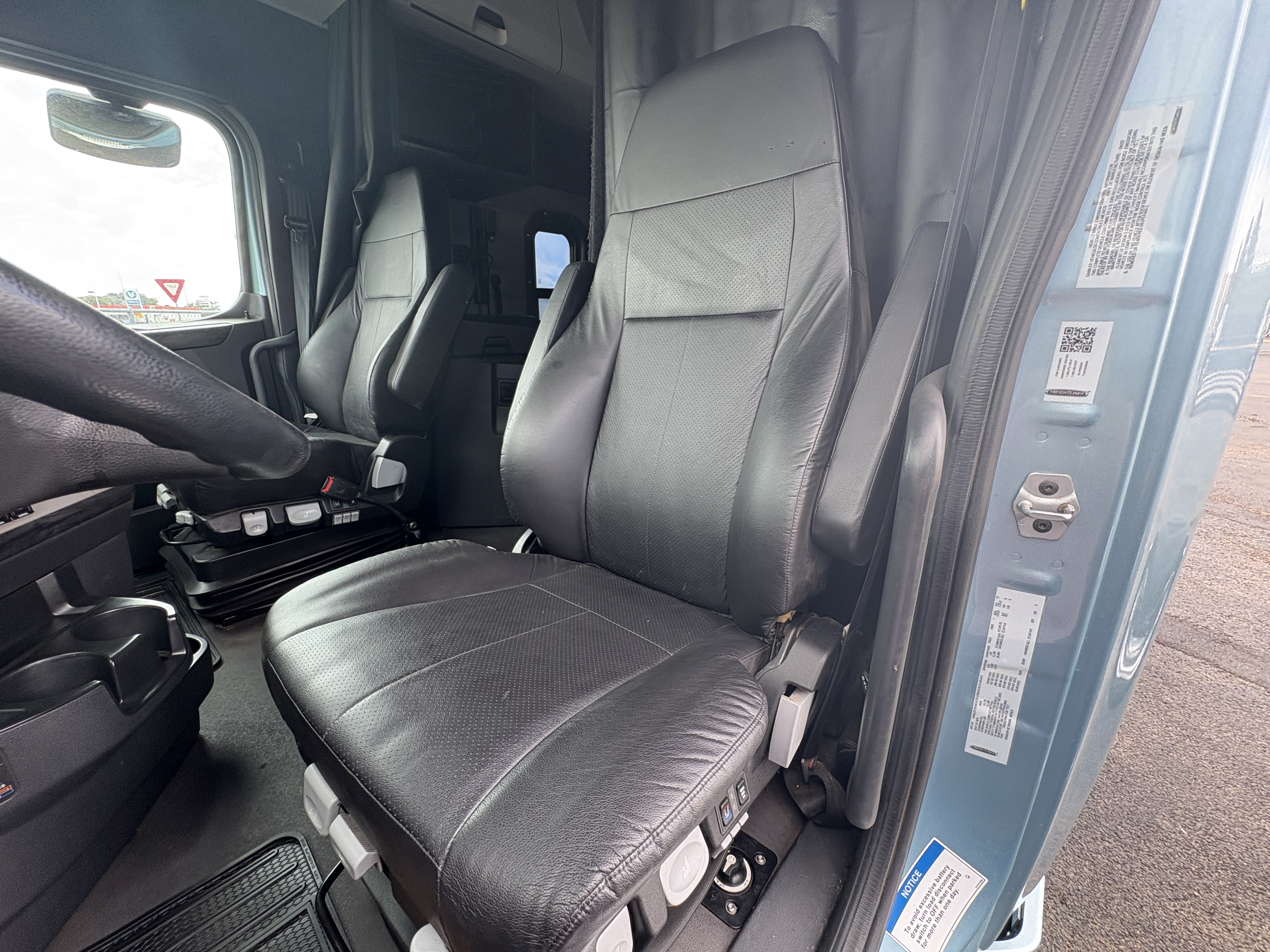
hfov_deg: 102.1
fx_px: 514
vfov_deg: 85.7
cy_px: 476
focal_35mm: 14
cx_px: 635
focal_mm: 2.22
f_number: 2.2
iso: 125
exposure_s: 1/99
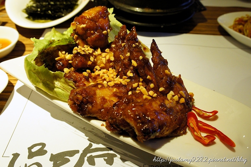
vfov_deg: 43.6
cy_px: 84
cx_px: 126
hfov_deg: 62.0
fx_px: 209
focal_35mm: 30
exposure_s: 1/13
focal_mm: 20
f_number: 7.1
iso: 1600
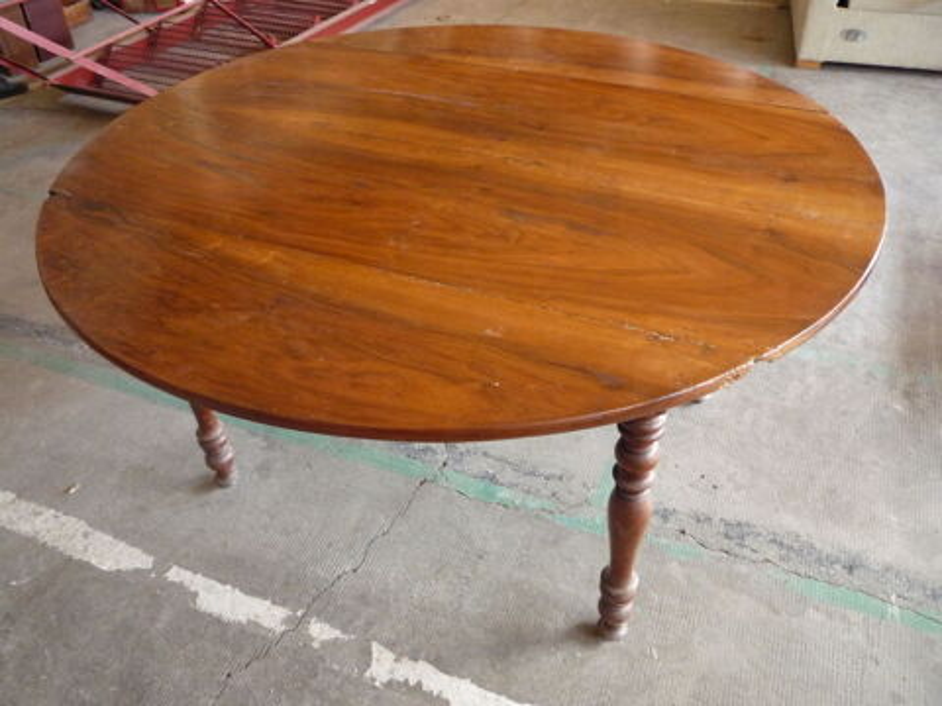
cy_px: 353
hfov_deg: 60.0
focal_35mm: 30
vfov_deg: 46.8
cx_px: 471
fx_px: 816
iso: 400
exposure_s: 1/15
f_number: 3.3
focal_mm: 5.2
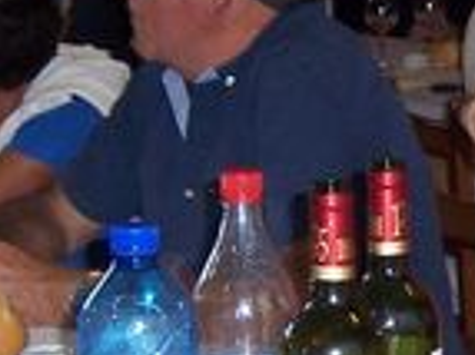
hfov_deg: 13.1
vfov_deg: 9.8
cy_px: 166
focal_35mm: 151
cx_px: 329
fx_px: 2070
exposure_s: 1/60
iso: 80
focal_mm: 6.2
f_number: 2.8
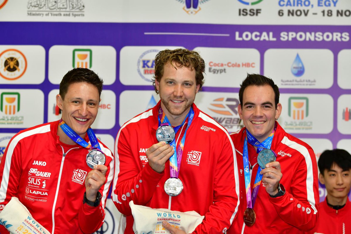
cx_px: 176
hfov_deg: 14.7
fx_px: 1365
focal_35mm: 140
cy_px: 117
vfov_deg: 9.8
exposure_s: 1/100
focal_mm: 140
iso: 1000
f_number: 5.6
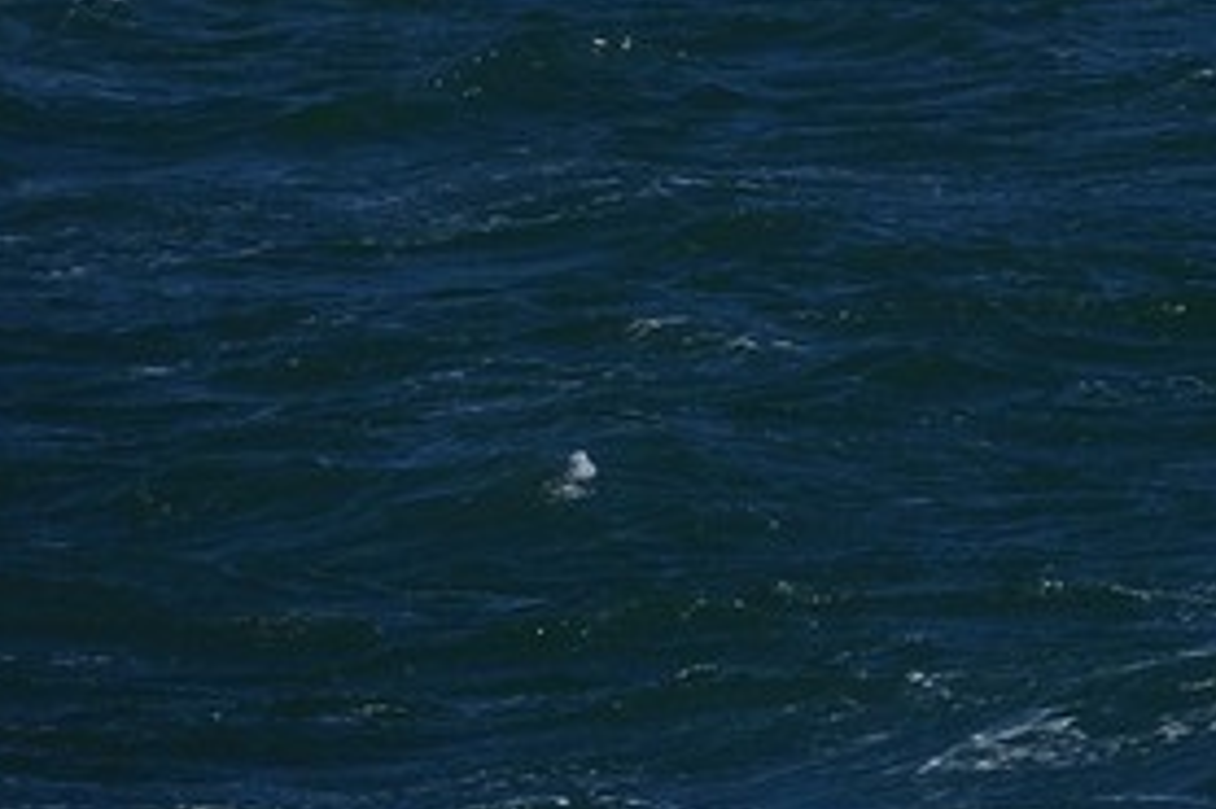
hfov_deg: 2.0
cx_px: 3460
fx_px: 34972
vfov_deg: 1.3
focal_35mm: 1036
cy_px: -1496
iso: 200
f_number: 9
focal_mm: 180
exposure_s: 1/800
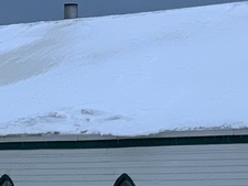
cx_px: 320
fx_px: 1986
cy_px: -149
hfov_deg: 7.1
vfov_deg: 5.3
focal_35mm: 277
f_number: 2.4
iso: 50
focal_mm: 6
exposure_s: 1/122
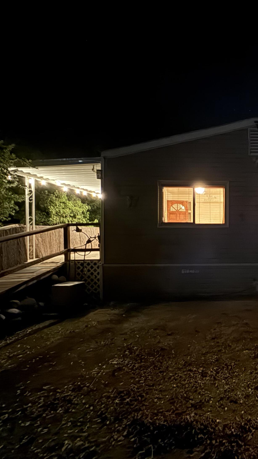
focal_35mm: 21
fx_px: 255
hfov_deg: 45.7
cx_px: 255
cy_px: 229
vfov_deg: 83.8
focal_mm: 2.22
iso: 3200
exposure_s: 1/4
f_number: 2.2
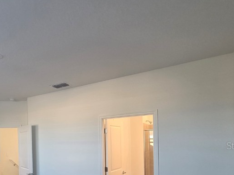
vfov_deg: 49.3
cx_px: 36
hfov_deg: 59.9
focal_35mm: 26
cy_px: 145
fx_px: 176
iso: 160
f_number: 2.2
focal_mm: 2.2
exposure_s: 1/60
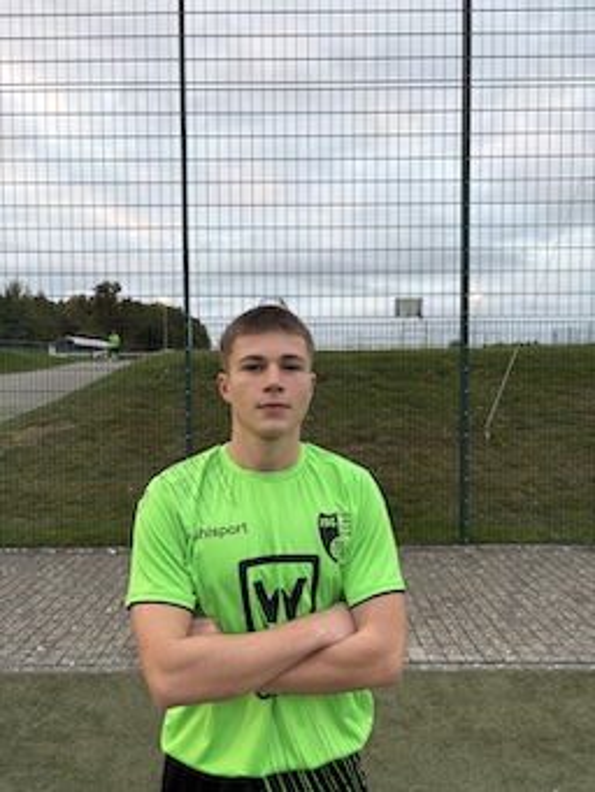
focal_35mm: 26
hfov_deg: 53.1
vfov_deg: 67.3
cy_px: 396
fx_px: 595
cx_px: 298
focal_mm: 5.96
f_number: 1.6
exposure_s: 1/121
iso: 80
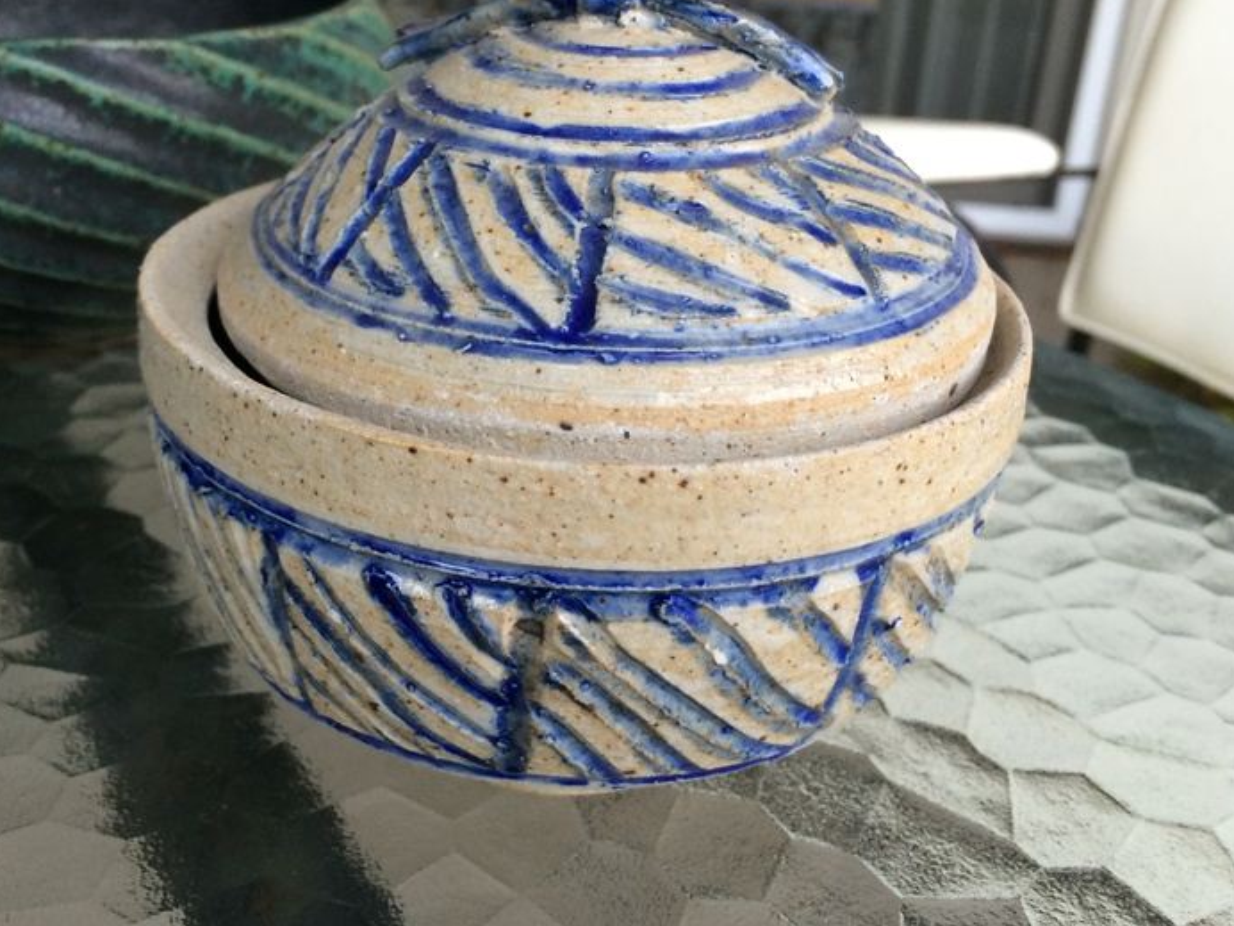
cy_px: 360
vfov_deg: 36.6
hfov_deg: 47.7
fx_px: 1390
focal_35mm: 39
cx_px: 535
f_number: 2.2
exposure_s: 1/30
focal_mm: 4.12
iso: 80
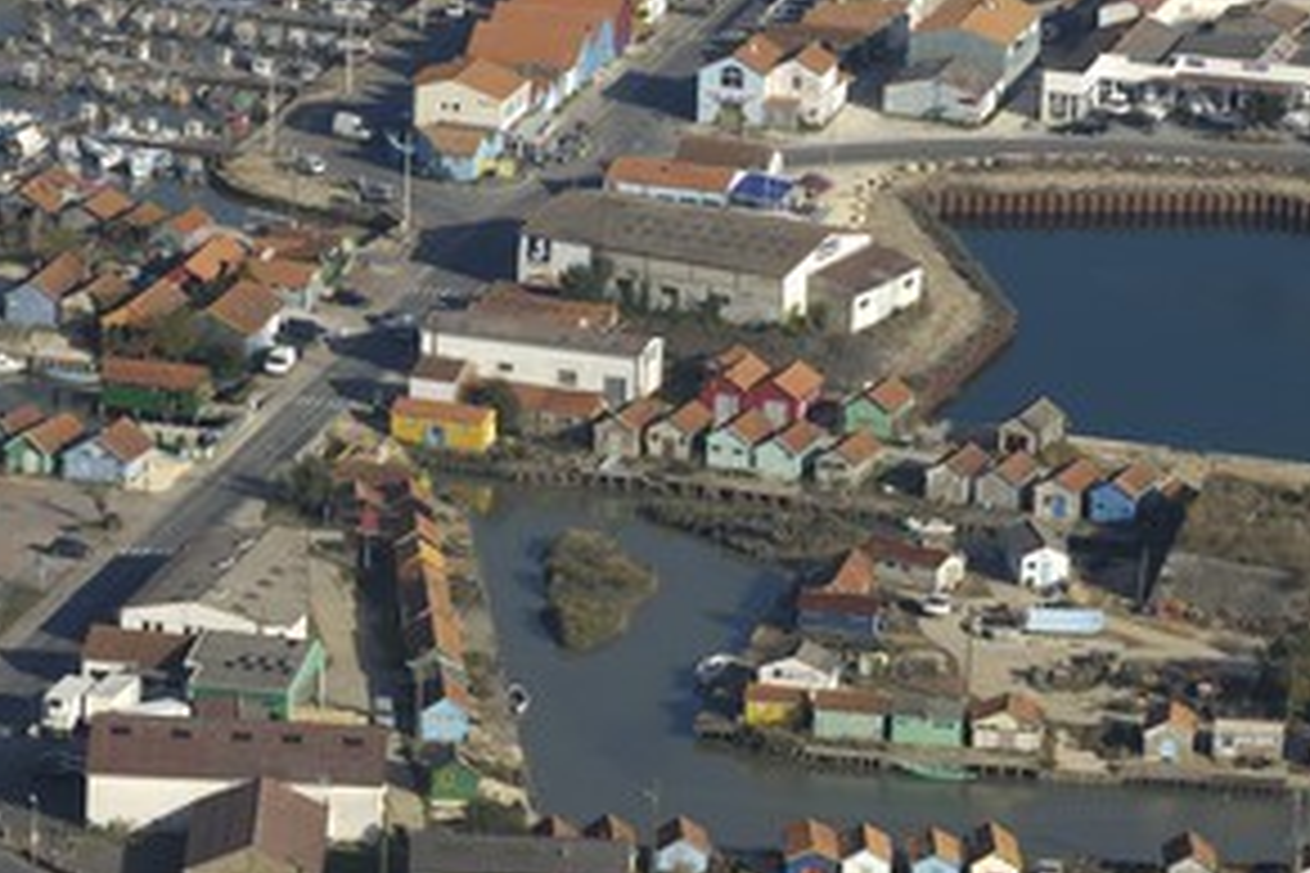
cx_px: 486
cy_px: 580
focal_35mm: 303
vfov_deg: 4.5
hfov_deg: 6.8
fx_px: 11025
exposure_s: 1/640
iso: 100
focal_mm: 140
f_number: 5
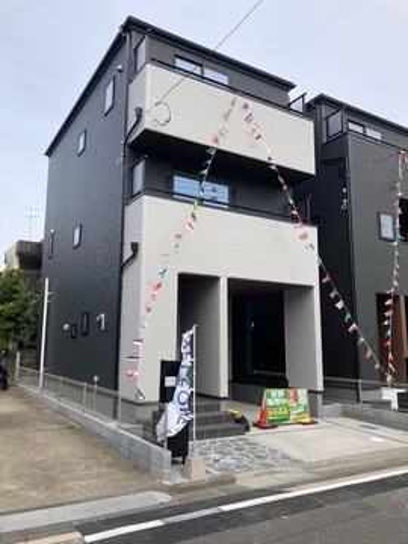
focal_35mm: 28
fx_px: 440
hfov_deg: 49.7
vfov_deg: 63.4
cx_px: 204
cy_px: 272
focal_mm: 3.99
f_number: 1.8
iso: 20
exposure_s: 1/1215
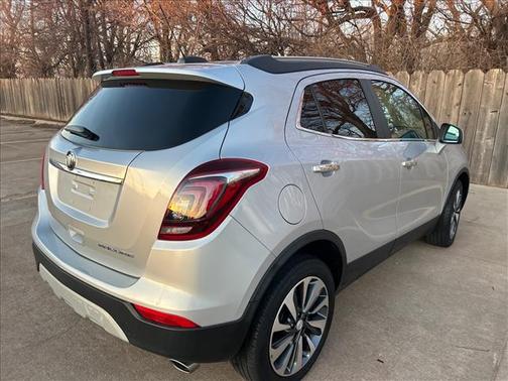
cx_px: 254
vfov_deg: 53.1
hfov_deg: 67.3
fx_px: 382
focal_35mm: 26
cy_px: 190
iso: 50
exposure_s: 1/121
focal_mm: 5.7
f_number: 1.5
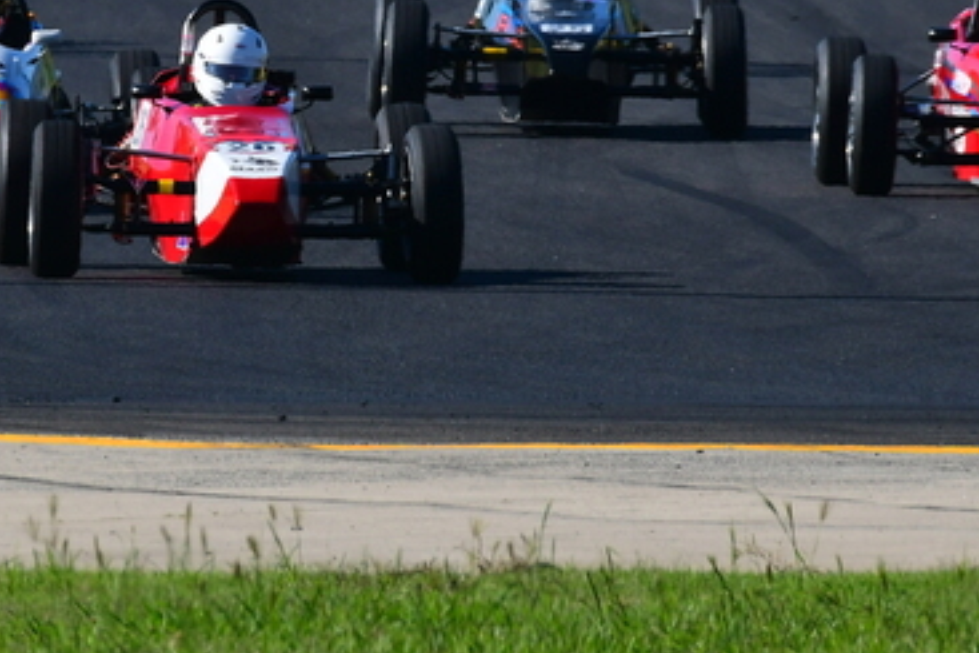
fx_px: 39989
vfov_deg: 0.9
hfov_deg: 1.4
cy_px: 7
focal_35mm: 1470
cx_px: 133
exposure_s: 1/640
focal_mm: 450
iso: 500
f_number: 13
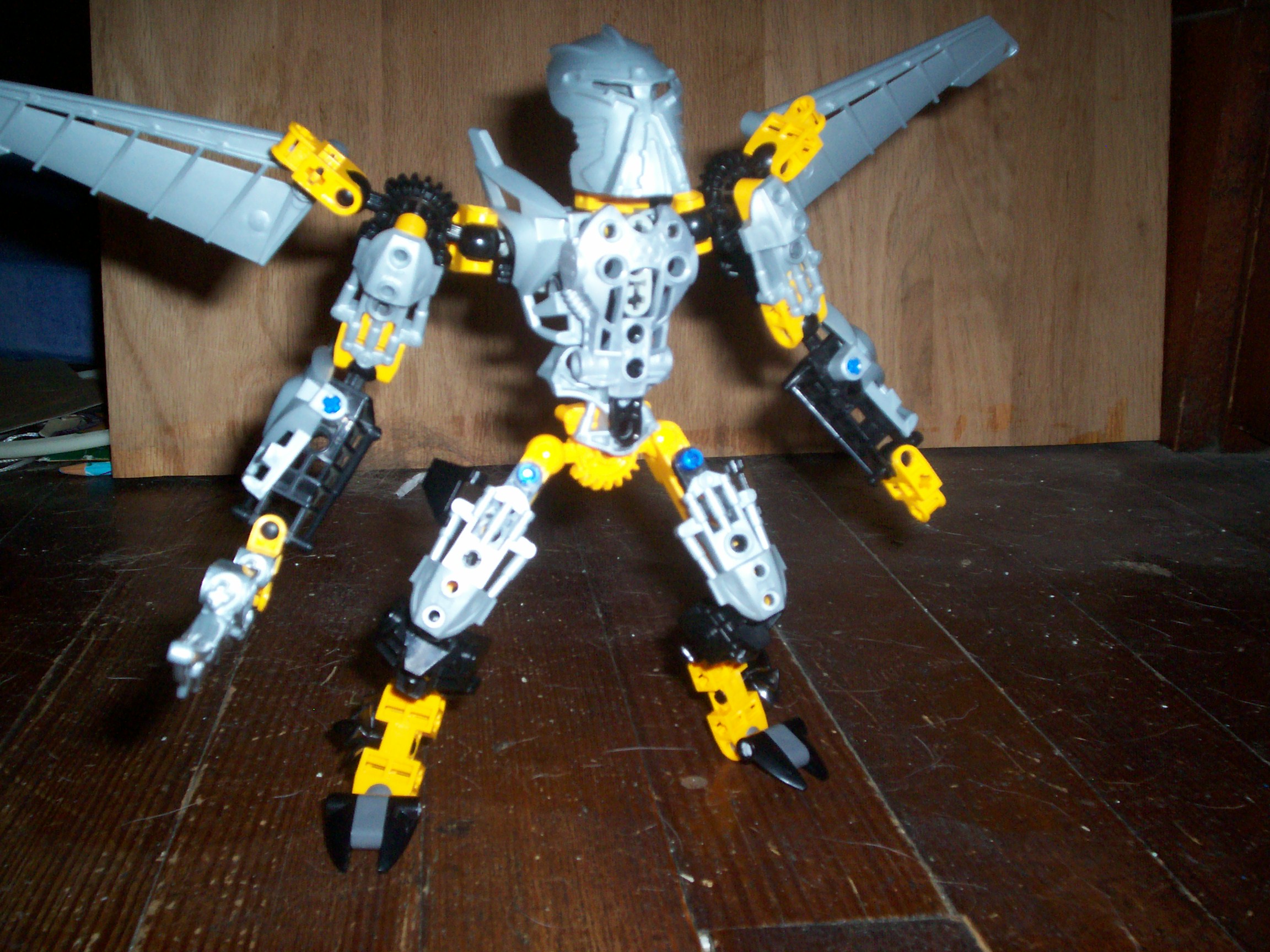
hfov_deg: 51.4
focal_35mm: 36
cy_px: 476
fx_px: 1321
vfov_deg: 39.7
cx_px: 635
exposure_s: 1/64
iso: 140
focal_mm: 5.9
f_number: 4.5
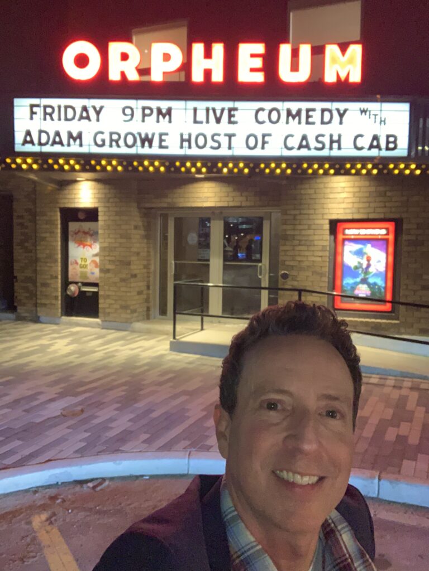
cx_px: 214
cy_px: 286
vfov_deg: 56.8
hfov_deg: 44.2
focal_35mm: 32
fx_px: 529
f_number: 2.2
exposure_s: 1/30
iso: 640
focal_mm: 2.87
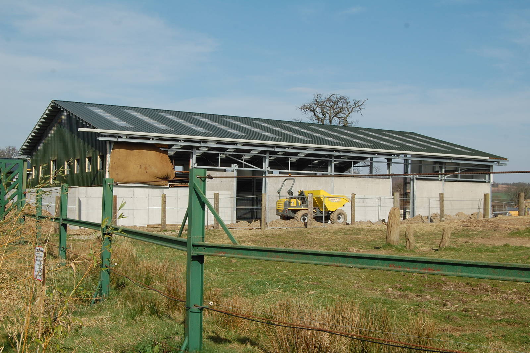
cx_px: 265
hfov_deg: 41.1
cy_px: 176
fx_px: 706
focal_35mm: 48
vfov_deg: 28.0
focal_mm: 32
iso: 200
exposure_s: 1/400
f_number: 10
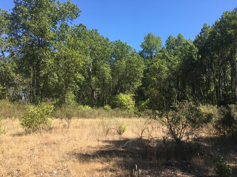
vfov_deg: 48.2
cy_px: 88
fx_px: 199
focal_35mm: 29
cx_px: 118
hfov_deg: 61.7
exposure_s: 1/746
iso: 25
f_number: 2.2
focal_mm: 4.15
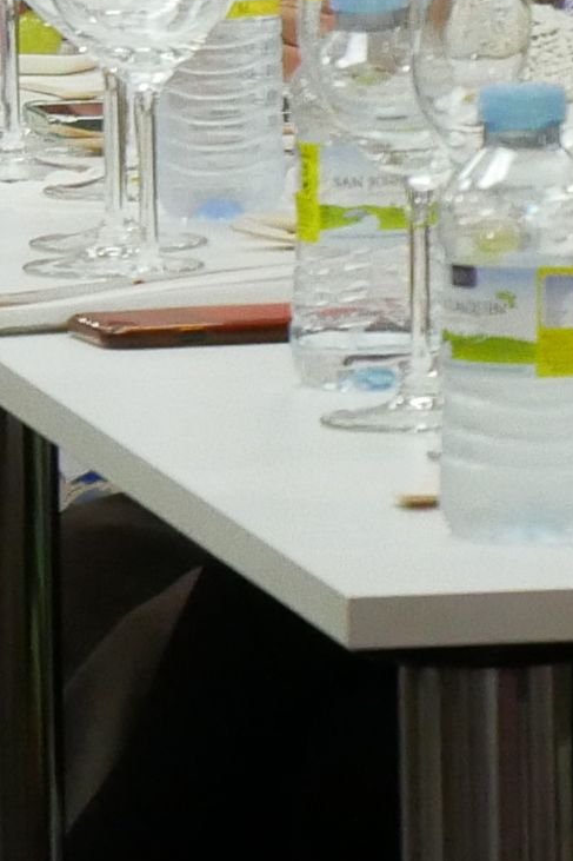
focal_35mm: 575
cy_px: -625
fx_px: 13734
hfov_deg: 2.4
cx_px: 1120
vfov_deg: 3.6
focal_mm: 44
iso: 1600
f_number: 5.6
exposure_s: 1/100
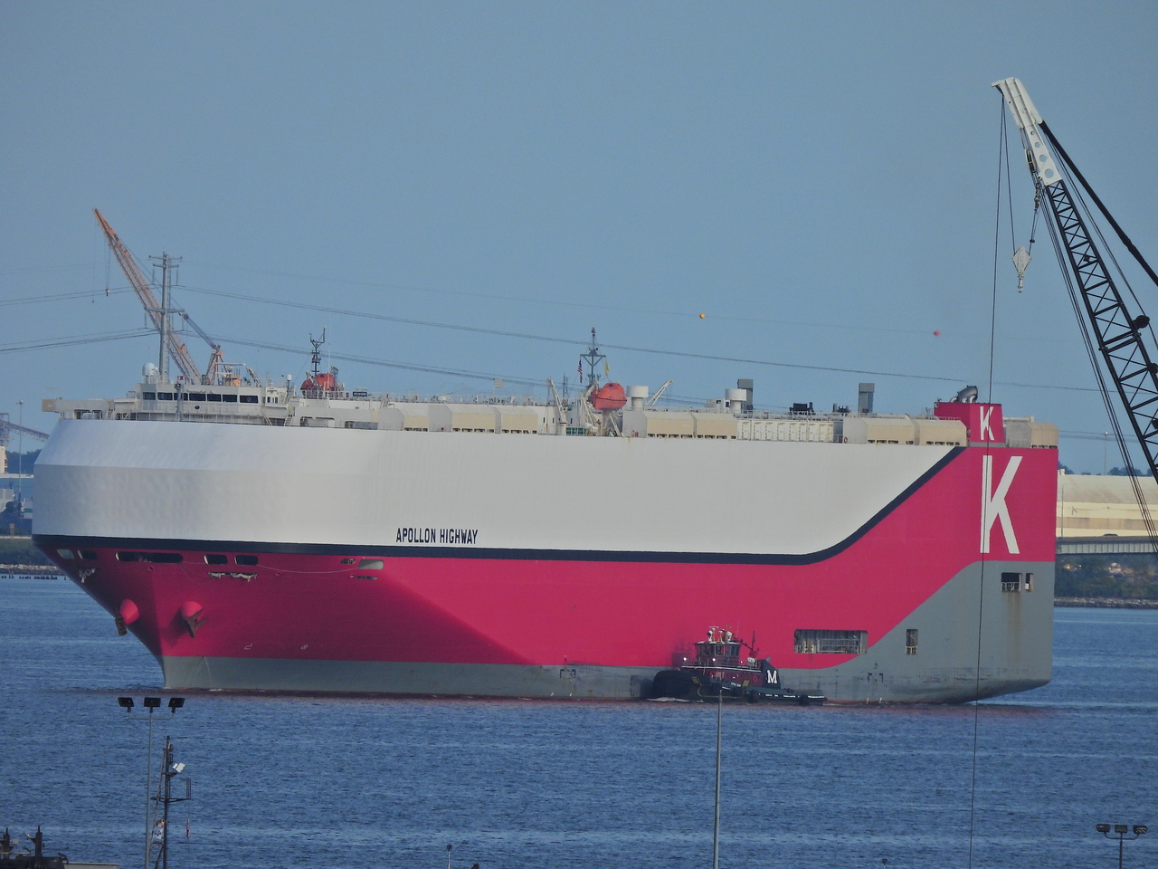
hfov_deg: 1.8
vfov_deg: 1.4
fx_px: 36798
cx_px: 579
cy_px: 434
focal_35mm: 1100
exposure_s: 1/800
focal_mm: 196
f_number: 5.6
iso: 100
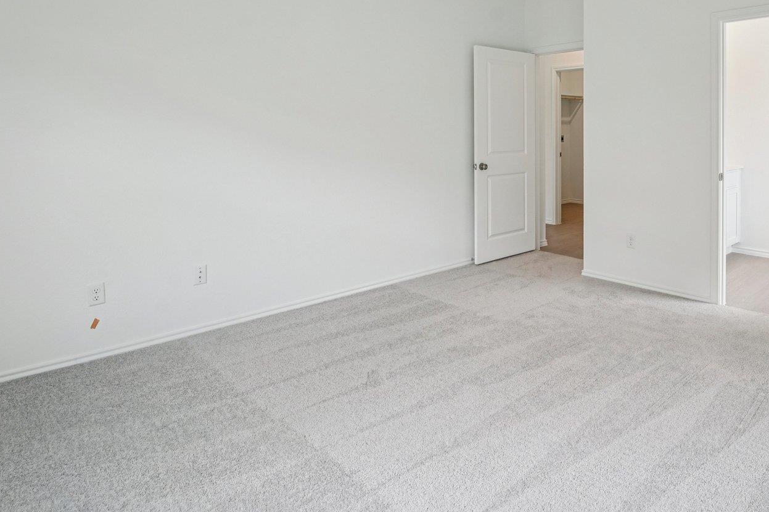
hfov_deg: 73.6
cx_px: 518
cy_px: 134
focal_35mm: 23
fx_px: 491
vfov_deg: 52.9
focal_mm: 14
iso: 400
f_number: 8
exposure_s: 1/50
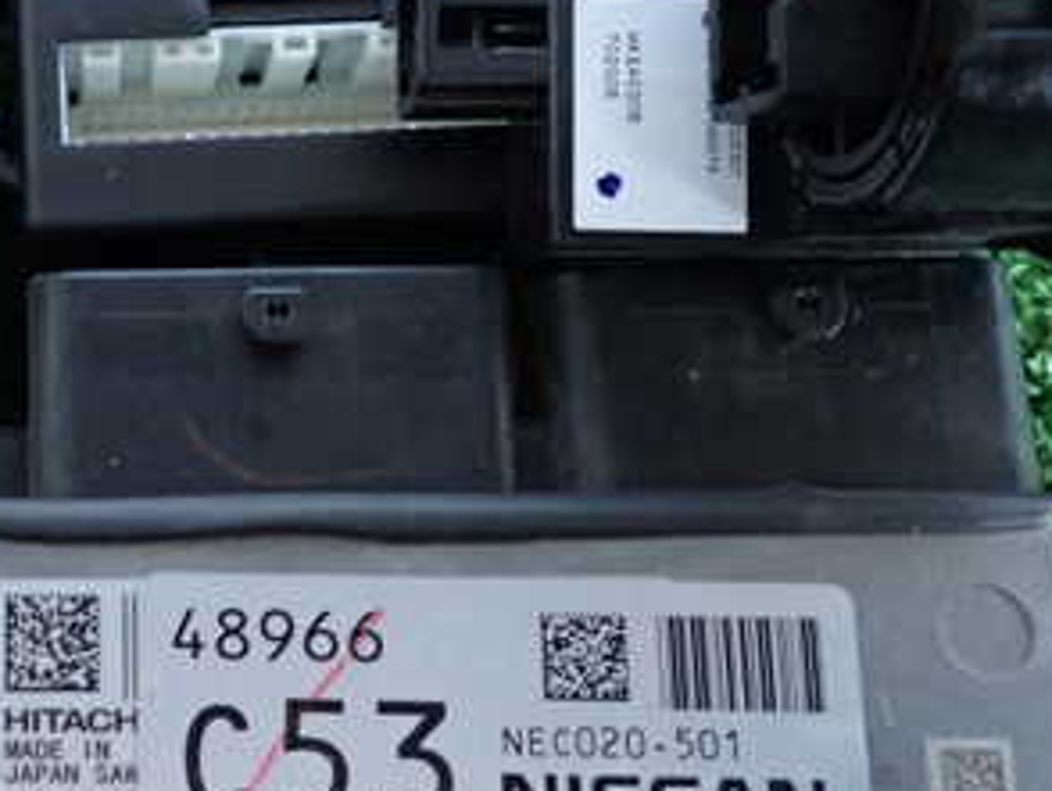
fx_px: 1551
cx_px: 57
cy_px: 215
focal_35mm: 51
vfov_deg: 28.3
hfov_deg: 34.8
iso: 800
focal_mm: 4.5
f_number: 8
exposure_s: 1/10
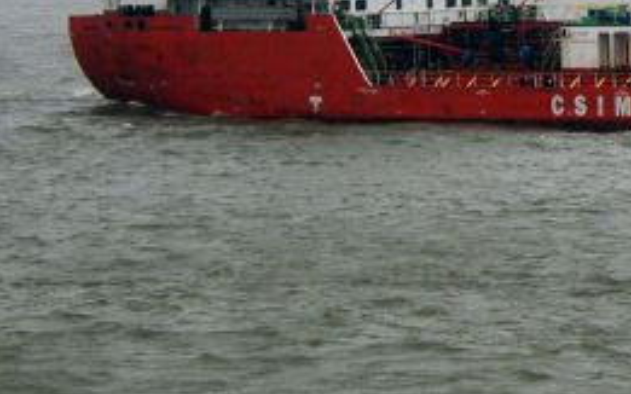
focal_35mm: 319
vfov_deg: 4.1
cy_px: -17
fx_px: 5485
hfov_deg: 6.5
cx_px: 807
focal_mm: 68
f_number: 7.1
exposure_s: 1/200
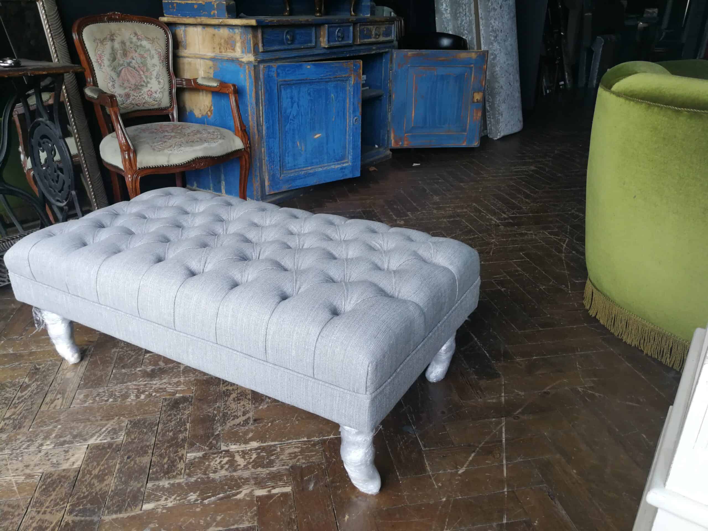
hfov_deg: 65.3
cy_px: 266
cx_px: 354
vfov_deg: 51.4
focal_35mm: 27
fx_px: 552
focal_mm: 3.95
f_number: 1.8
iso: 100
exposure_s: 1/50
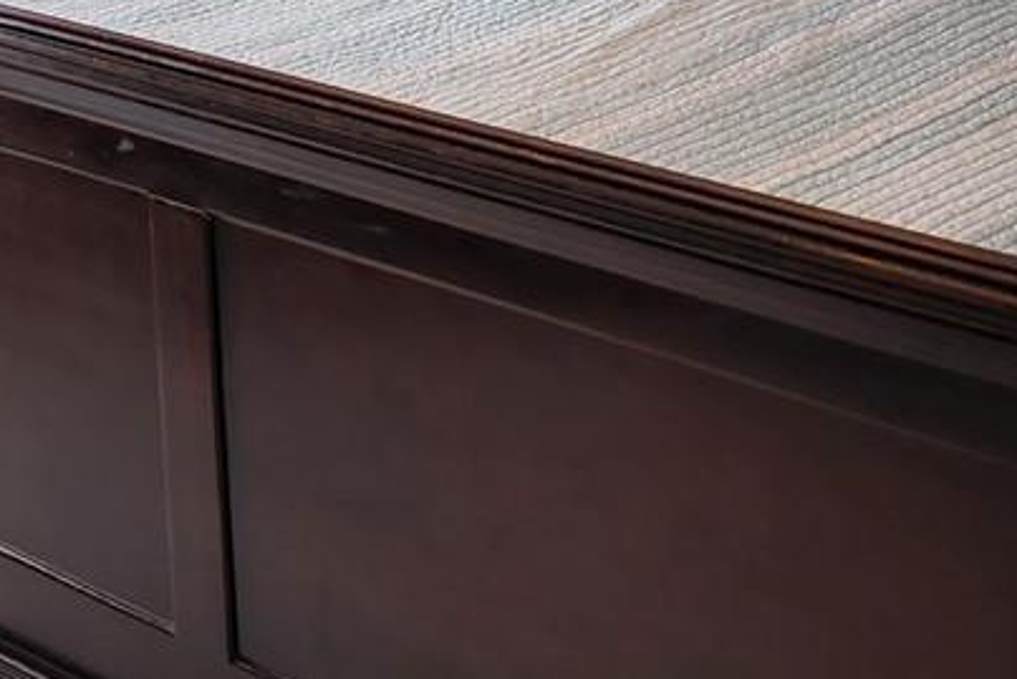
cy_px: -379
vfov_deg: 13.5
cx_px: 659
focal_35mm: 95
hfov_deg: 21.4
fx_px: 2685
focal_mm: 6.4
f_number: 1.8
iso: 64
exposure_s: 1/120
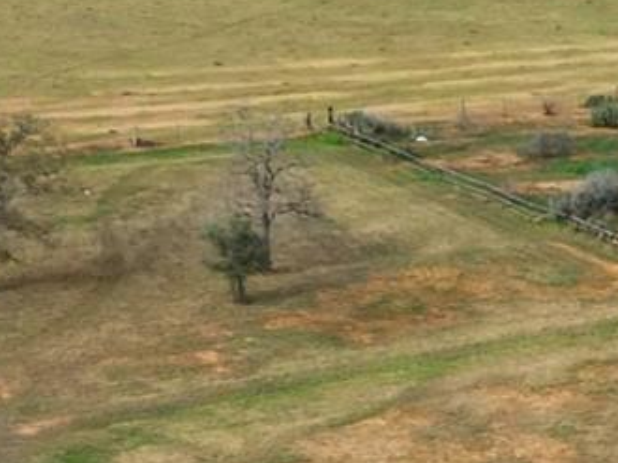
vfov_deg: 9.7
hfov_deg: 12.9
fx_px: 2658
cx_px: 727
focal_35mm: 149
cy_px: 665
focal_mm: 6.7
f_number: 1.7
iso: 140
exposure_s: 1/320
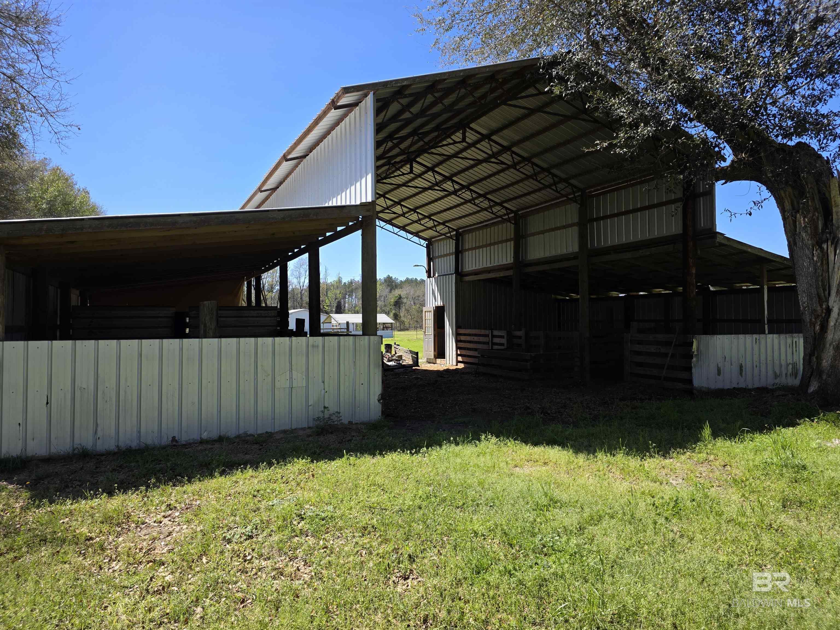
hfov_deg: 73.9
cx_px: 420
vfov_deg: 58.9
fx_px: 558
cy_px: 315
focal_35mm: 23
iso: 80
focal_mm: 6.3
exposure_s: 1/2993
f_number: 1.7
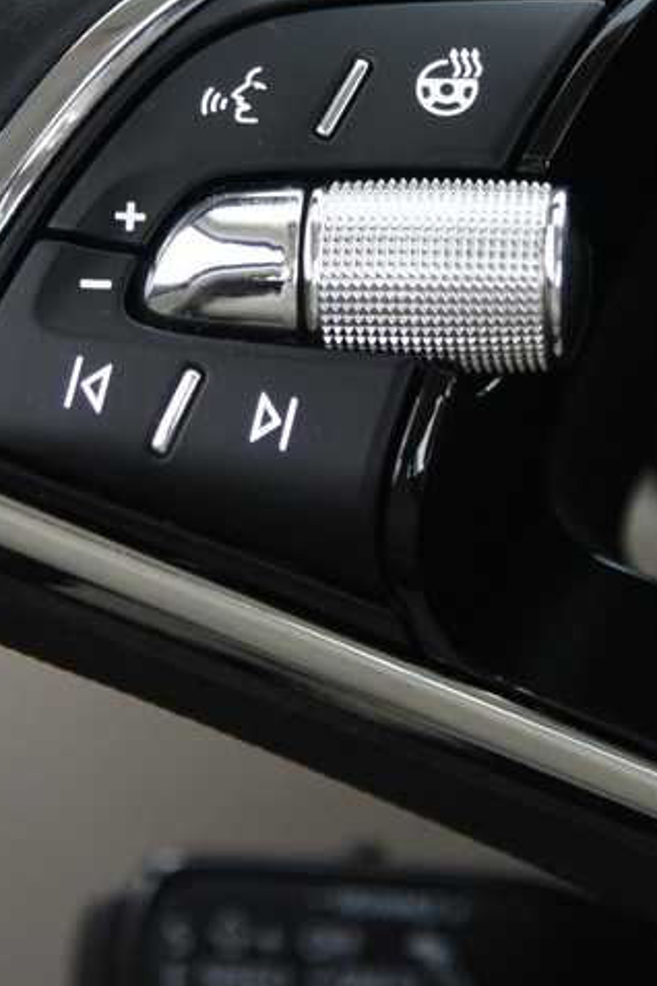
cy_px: 103
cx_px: 260
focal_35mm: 292
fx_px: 7993
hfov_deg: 4.7
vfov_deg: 7.0
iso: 4000
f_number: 4
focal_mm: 86
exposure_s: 1/25
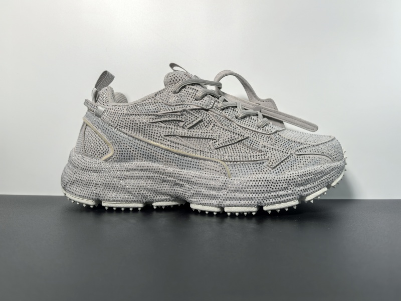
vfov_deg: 51.4
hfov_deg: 65.3
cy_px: 150
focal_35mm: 27
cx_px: 200
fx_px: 313
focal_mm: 6.98
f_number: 2
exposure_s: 1/483
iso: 50
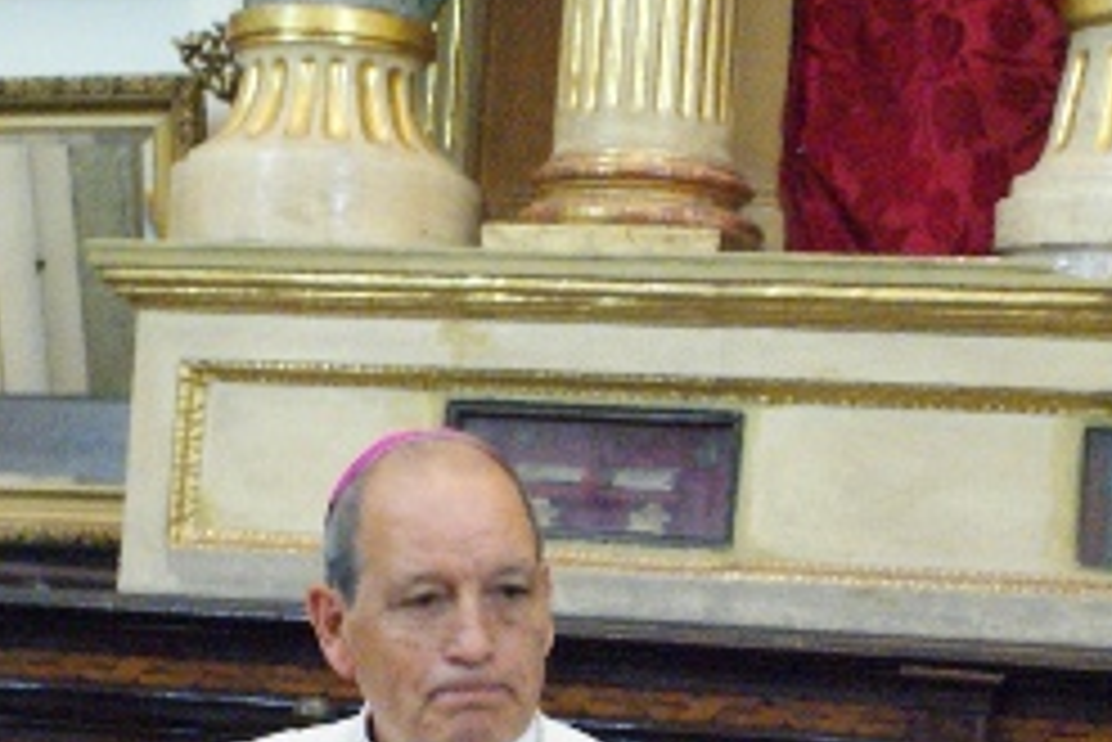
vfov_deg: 13.5
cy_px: 627
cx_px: 590
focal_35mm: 101
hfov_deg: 20.2
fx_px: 3121
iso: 3200
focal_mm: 26
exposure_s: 1/15
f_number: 4.5
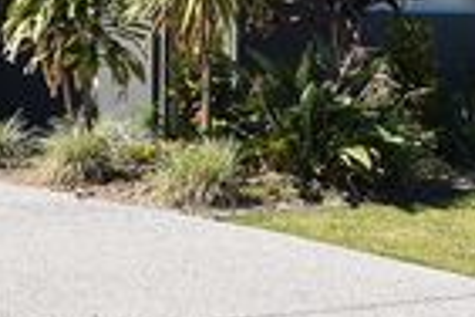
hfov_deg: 15.6
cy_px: -49
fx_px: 1715
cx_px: 84
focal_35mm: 130
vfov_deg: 10.4
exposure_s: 1/400
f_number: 10
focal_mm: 26
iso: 200
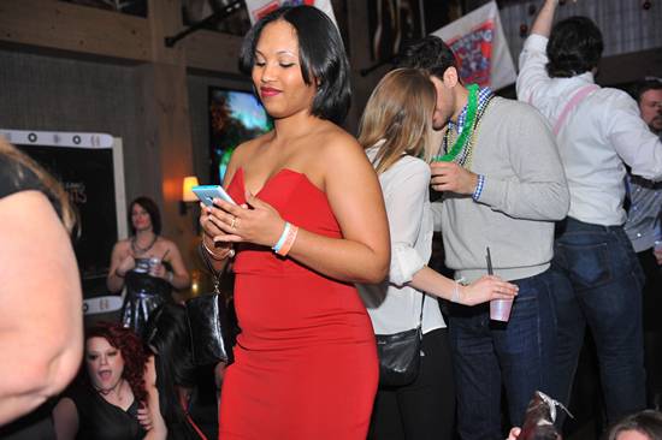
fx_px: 809
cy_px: 220
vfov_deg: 30.5
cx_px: 331
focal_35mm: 44
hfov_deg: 44.5
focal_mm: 44
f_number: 3.5
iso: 1250
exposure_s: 1/100
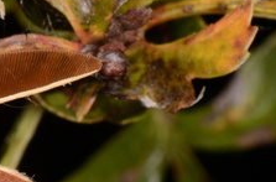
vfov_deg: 3.0
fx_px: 3467
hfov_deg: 4.5
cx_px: -110
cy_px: 310
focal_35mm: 454
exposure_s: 1/60
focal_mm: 85
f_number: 22
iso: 100
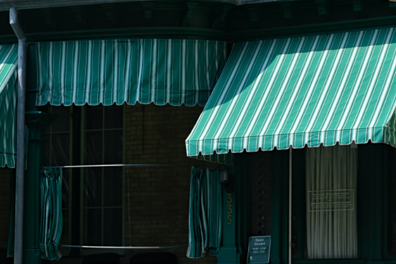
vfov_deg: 11.3
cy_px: 267
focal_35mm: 120
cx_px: 248
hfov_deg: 17.0
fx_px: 1320
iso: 400
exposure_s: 1/1000
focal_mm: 50
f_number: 7.1
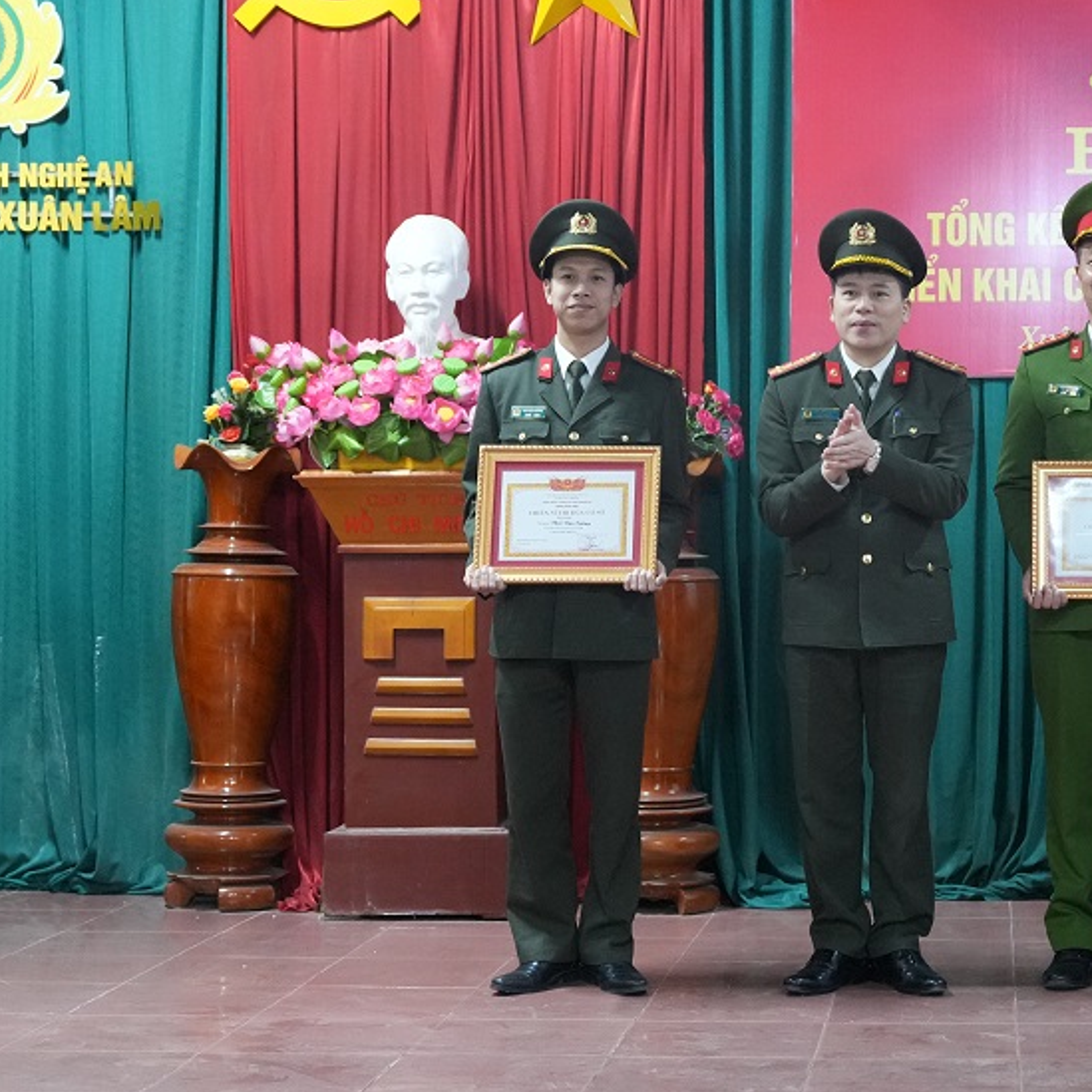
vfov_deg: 22.7
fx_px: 2712
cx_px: 951
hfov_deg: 22.3
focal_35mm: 76
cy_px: 479
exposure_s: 1/125
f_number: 2.8
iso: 4000
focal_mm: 32
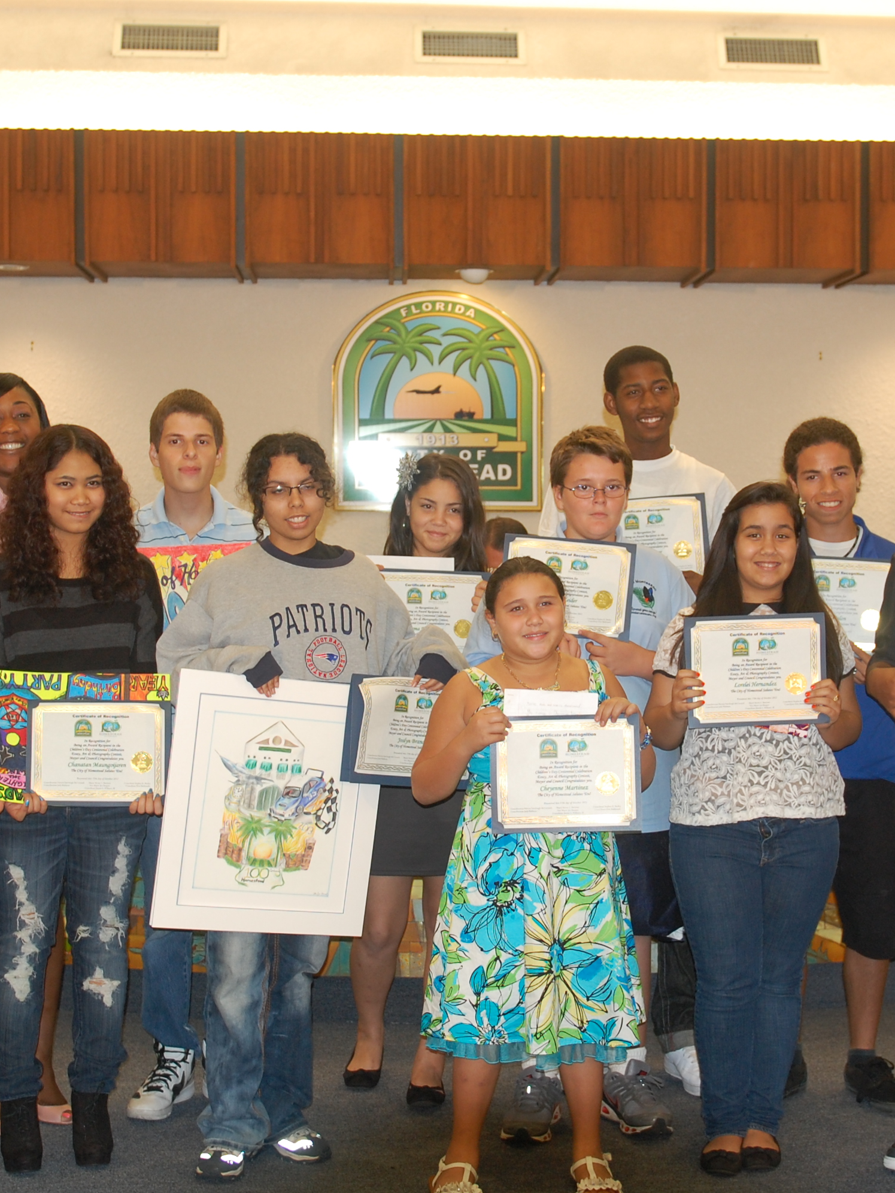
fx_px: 2024
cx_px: 516
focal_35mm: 59
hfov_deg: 24.9
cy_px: 596
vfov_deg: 32.8
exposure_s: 1/60
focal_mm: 27
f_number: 3.5
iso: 400
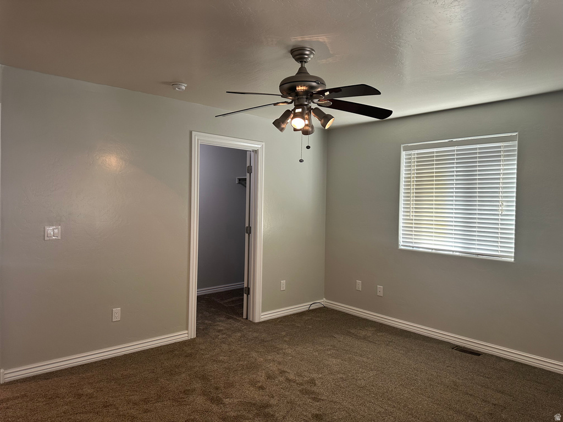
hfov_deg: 71.6
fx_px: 390
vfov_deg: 56.8
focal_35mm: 24
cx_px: 282
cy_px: 211
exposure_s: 1/60
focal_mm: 6.86
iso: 160
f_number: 1.78
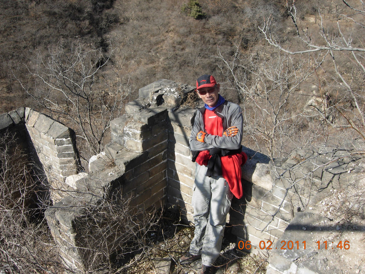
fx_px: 380
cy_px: 137
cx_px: 182
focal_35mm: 36
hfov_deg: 51.3
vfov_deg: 39.7
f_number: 4.8
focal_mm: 7.5
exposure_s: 1/287
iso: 50
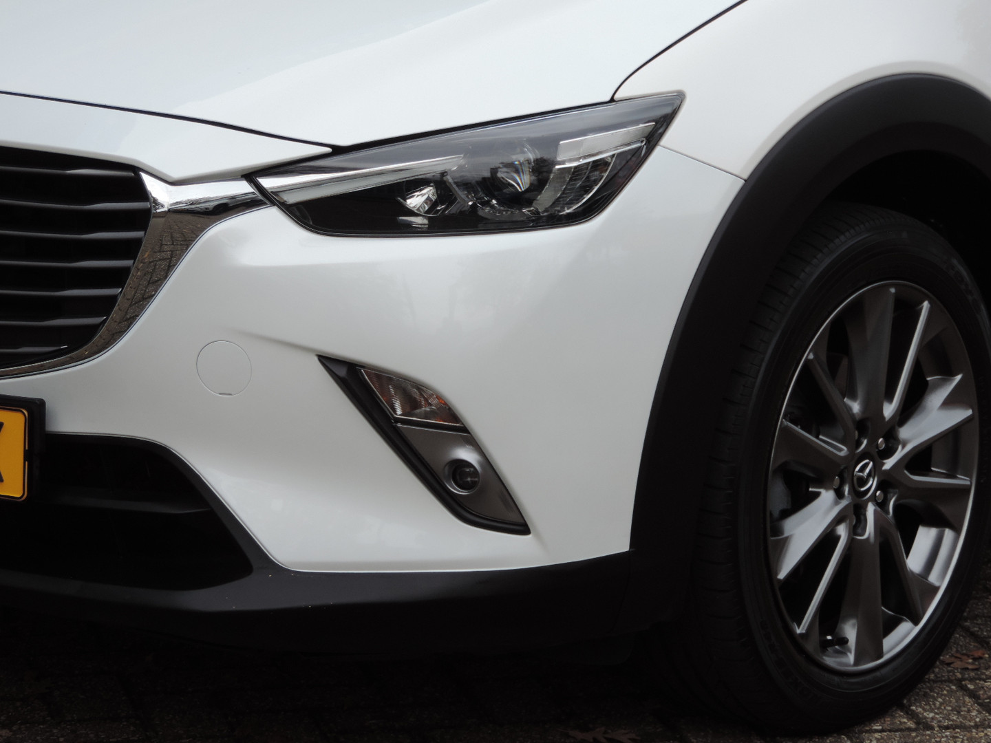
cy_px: 372
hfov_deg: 13.6
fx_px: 4151
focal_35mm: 145
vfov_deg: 10.2
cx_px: 496
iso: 80
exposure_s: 1/200
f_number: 4.4
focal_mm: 25.8
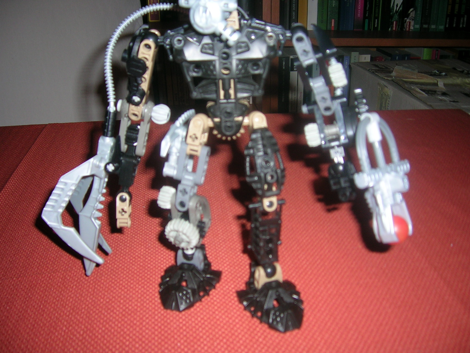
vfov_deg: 40.7
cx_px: 235
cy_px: 176
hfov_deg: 52.6
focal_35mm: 35
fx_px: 475
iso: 50
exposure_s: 1/60.1
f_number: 2.8
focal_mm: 5.4
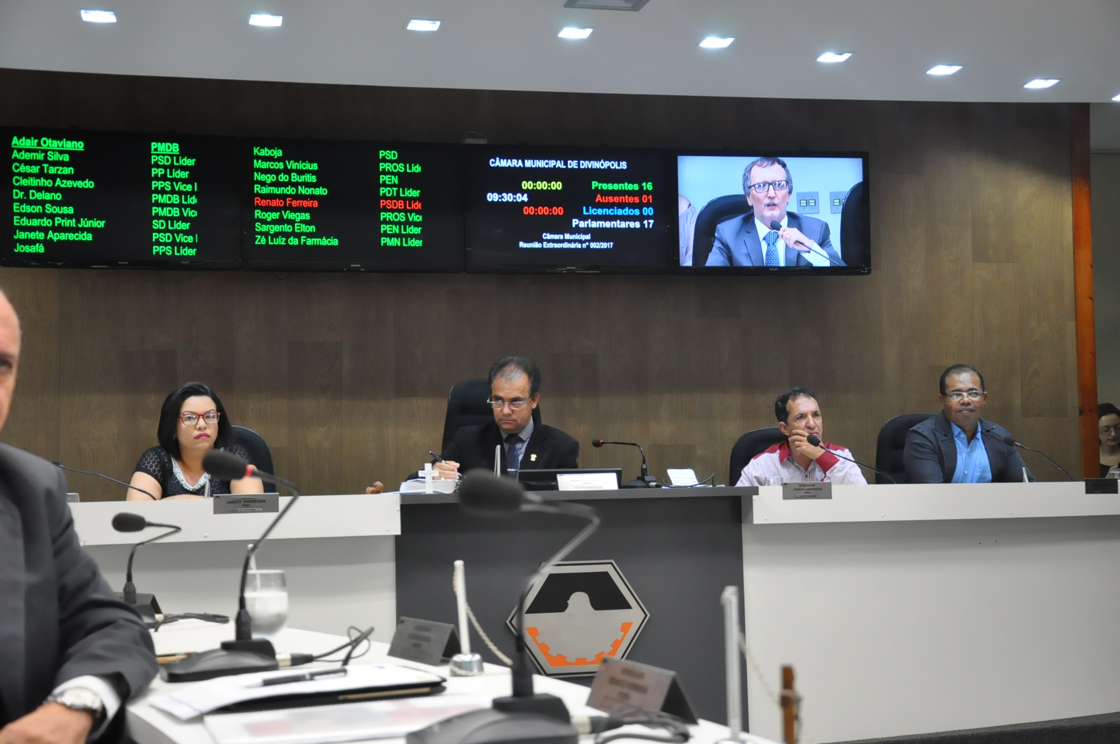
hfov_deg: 37.9
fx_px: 1631
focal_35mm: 52
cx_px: 560
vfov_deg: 25.7
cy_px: 372
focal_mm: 35
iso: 2000
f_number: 5.6
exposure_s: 1/125
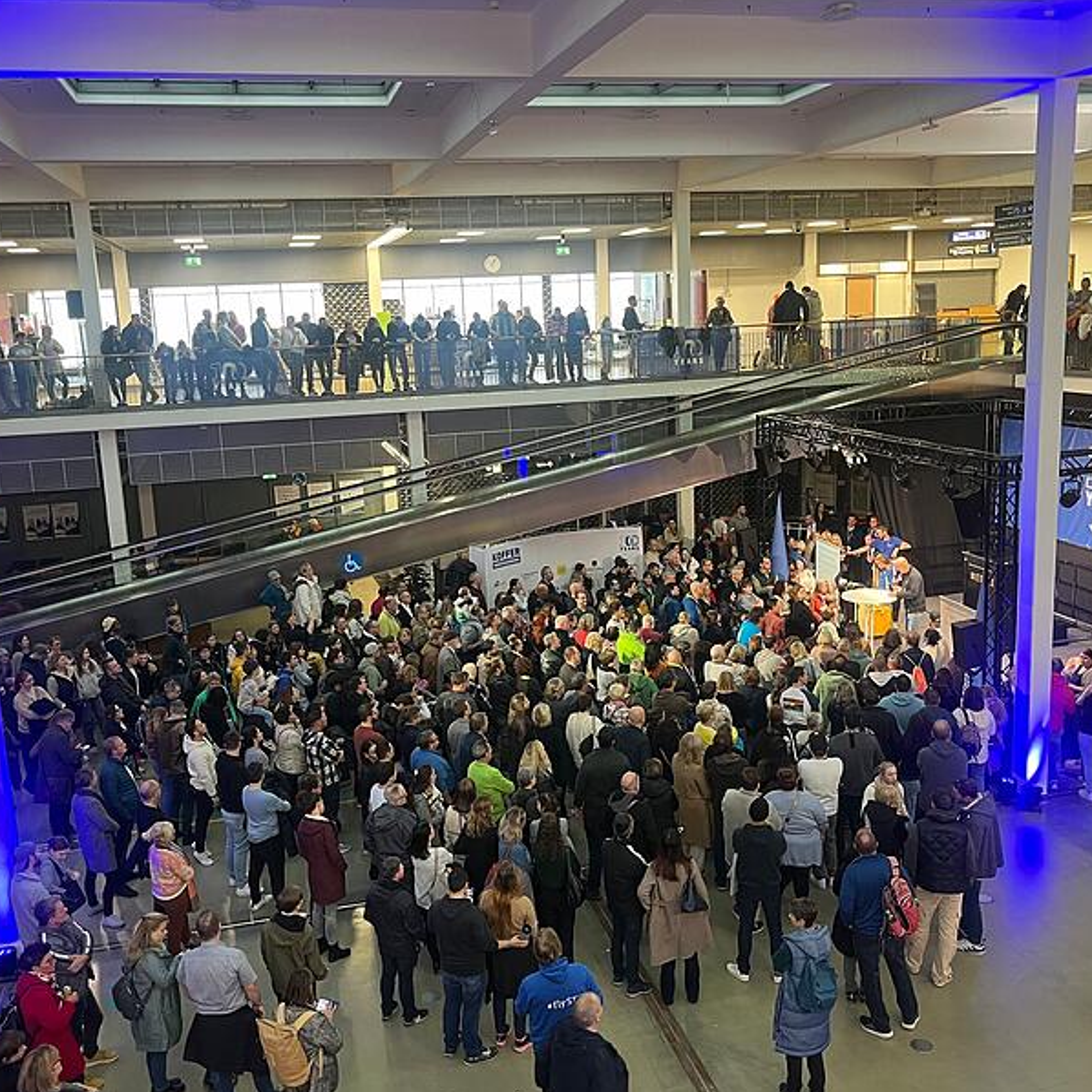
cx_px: 558
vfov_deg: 51.1
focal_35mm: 32
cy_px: 532
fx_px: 1142
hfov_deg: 51.1
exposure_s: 1/50
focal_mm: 5.1
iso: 250
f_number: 1.6
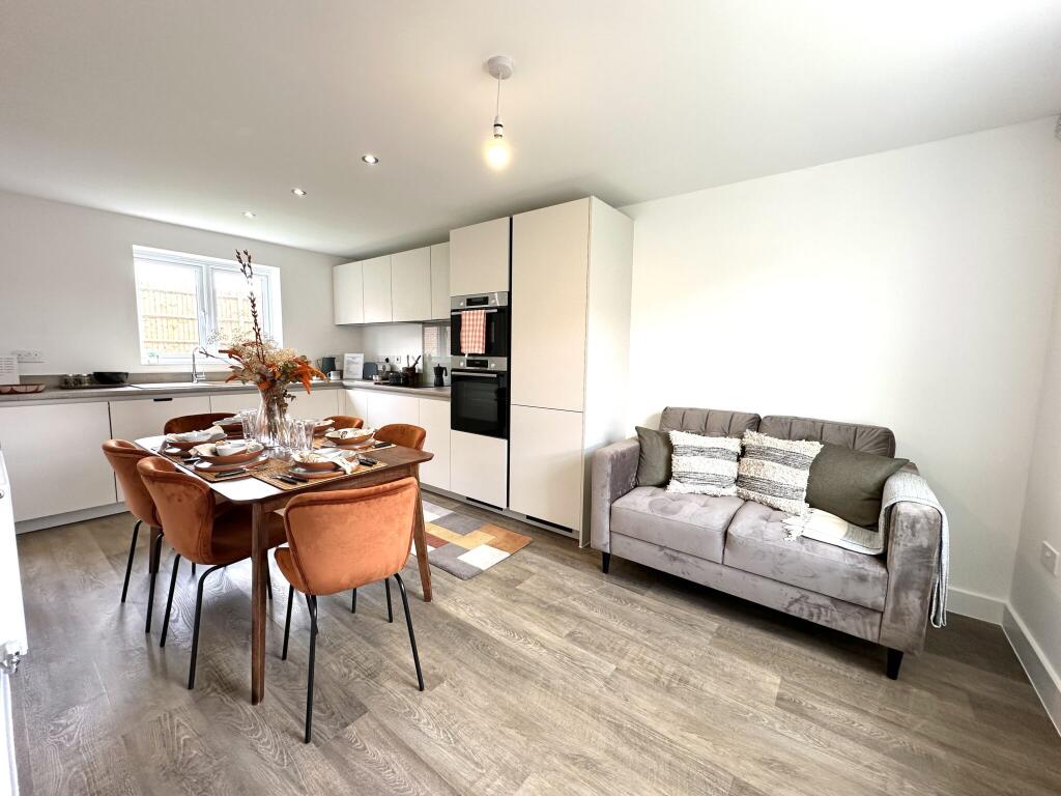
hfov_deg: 102.1
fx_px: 429
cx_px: 530
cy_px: 398
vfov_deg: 85.7
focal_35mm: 14
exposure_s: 1/99
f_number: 2.2
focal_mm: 2.22
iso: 125
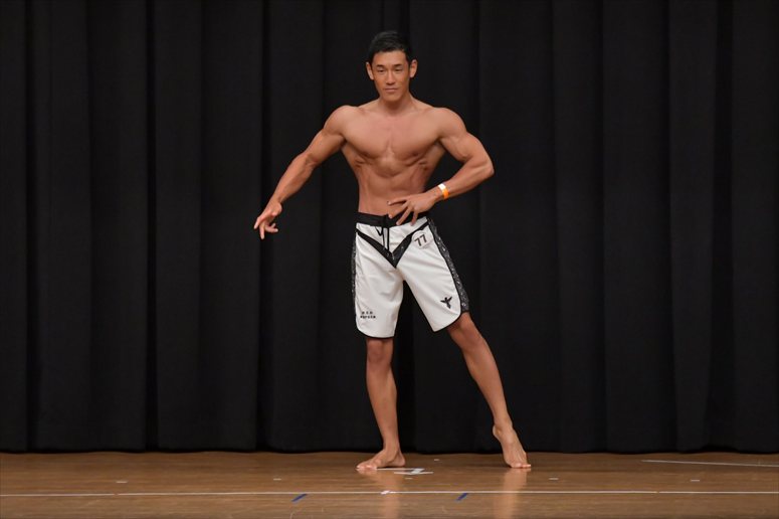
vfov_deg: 5.4
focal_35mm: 255
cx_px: 390
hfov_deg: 8.1
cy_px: 260
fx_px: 5515
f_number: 5.6
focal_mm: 170
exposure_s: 1/400
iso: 6400
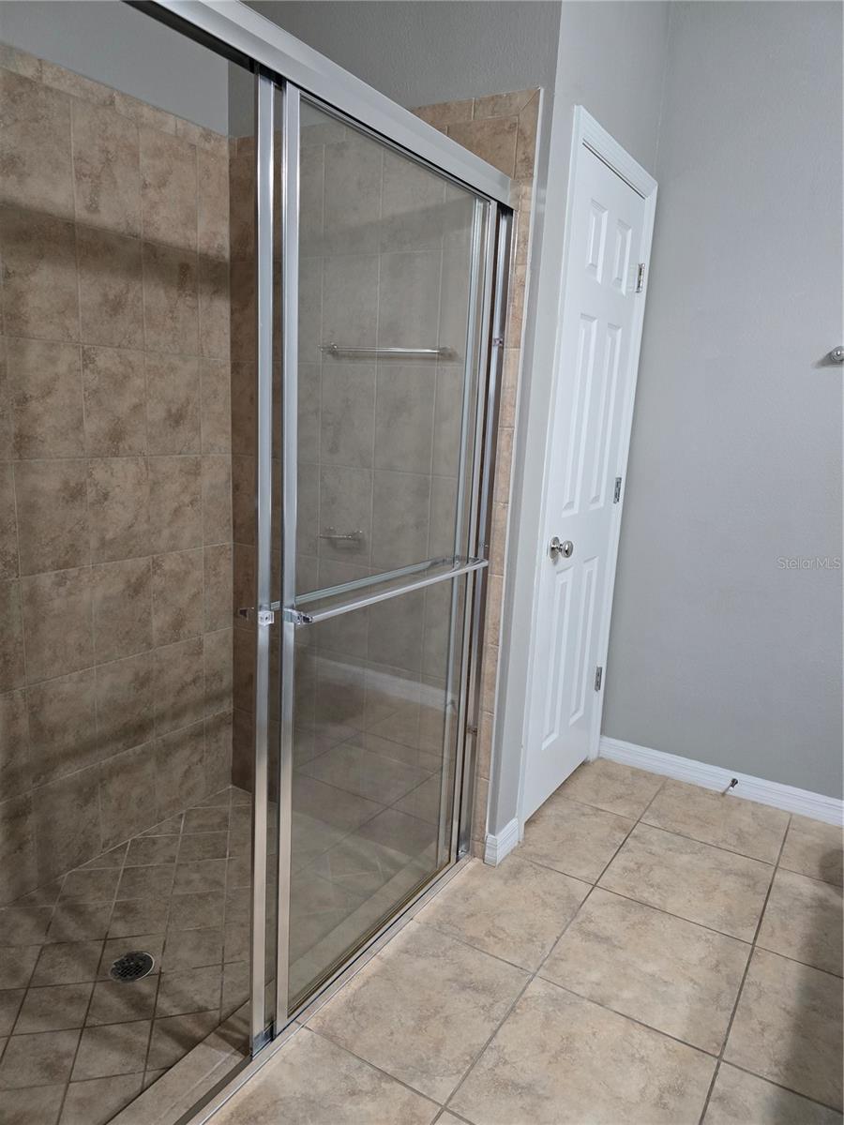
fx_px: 748
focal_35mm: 23
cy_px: 562
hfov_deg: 58.9
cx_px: 422
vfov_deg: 73.9
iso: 500
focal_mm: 6.3
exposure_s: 1/60
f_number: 1.7
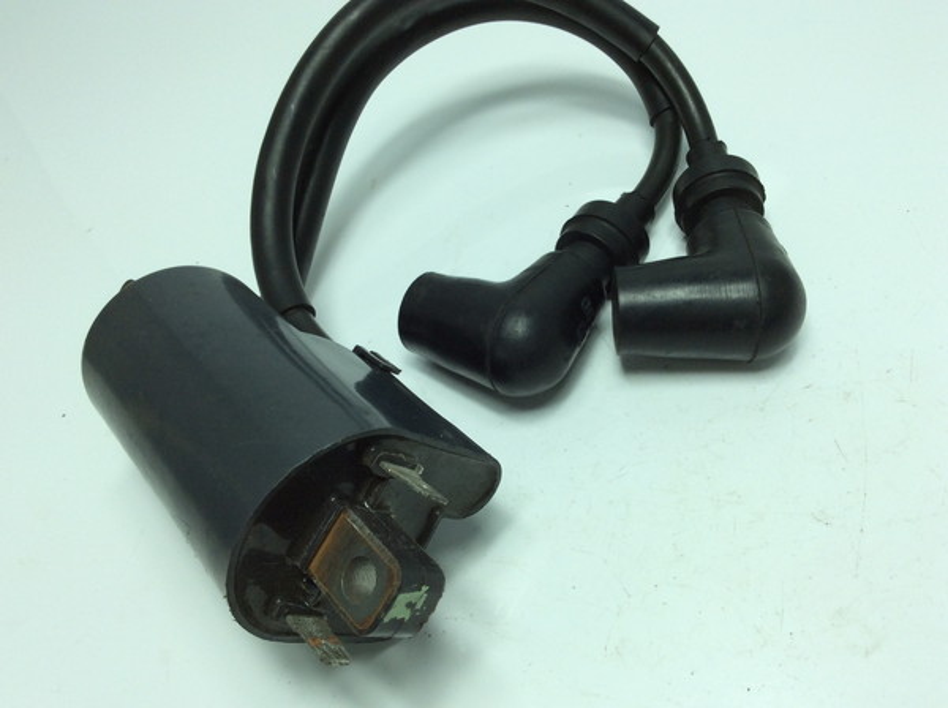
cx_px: 474
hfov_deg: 56.9
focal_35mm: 32
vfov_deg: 44.0
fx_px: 875
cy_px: 354
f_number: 2.4
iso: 32
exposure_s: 1/427
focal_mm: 3.3
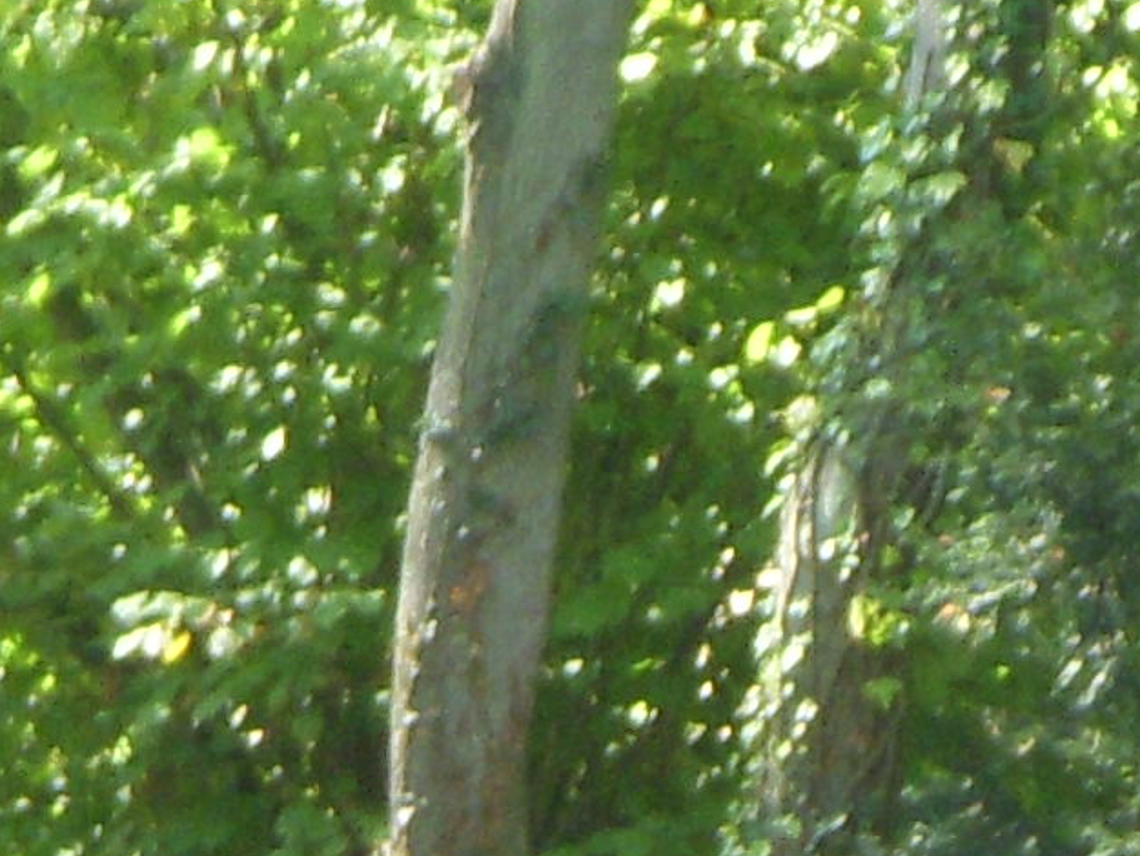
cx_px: 727
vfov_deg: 2.5
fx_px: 19570
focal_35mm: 594
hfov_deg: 3.3
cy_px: 1739
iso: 200
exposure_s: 1/60
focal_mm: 18.9
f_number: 4.2
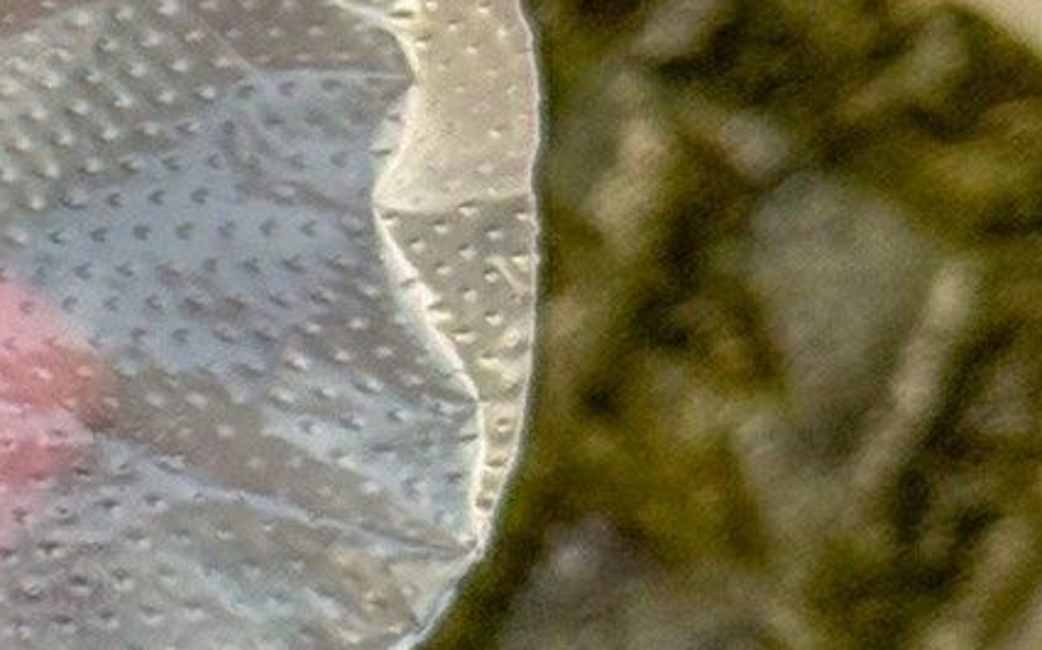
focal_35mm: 326
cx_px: -1299
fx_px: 9255
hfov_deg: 6.2
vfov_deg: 4.0
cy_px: 7
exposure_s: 1/400
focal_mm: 6.86
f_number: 1.8
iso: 64
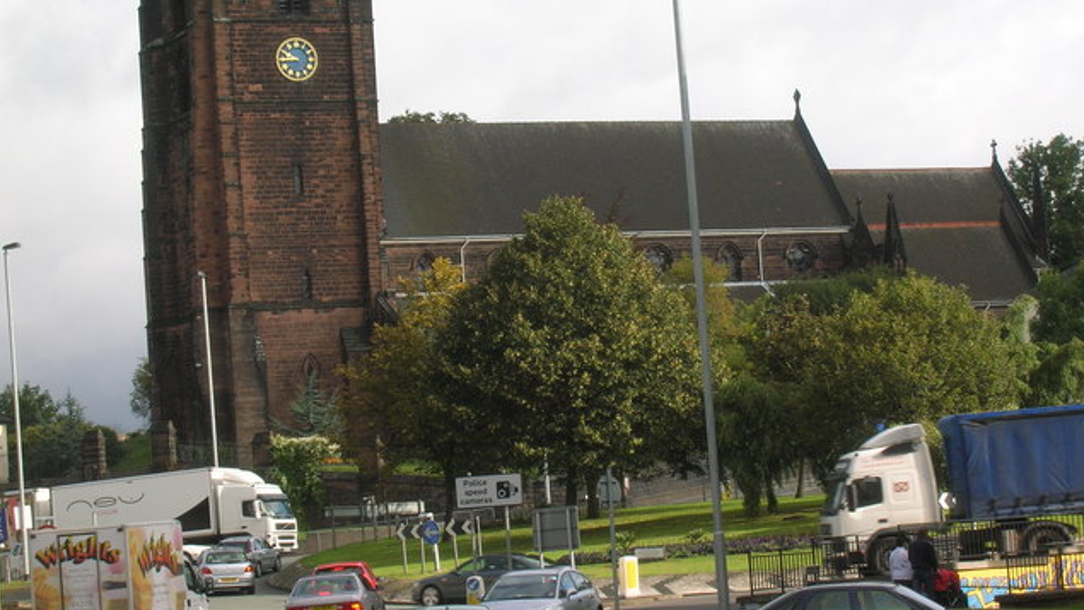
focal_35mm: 112
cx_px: 539
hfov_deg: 19.1
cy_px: 273
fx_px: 3219
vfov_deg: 10.8
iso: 50
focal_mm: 17.1
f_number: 8.2
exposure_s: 1/75
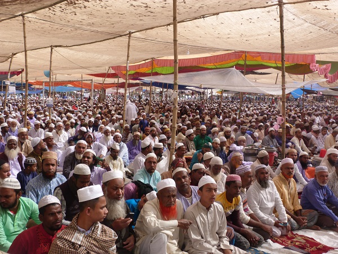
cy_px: 127
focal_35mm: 39
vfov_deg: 36.8
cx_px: 169
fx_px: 381
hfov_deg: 47.9
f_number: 4
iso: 100
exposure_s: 1/125
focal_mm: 7.1
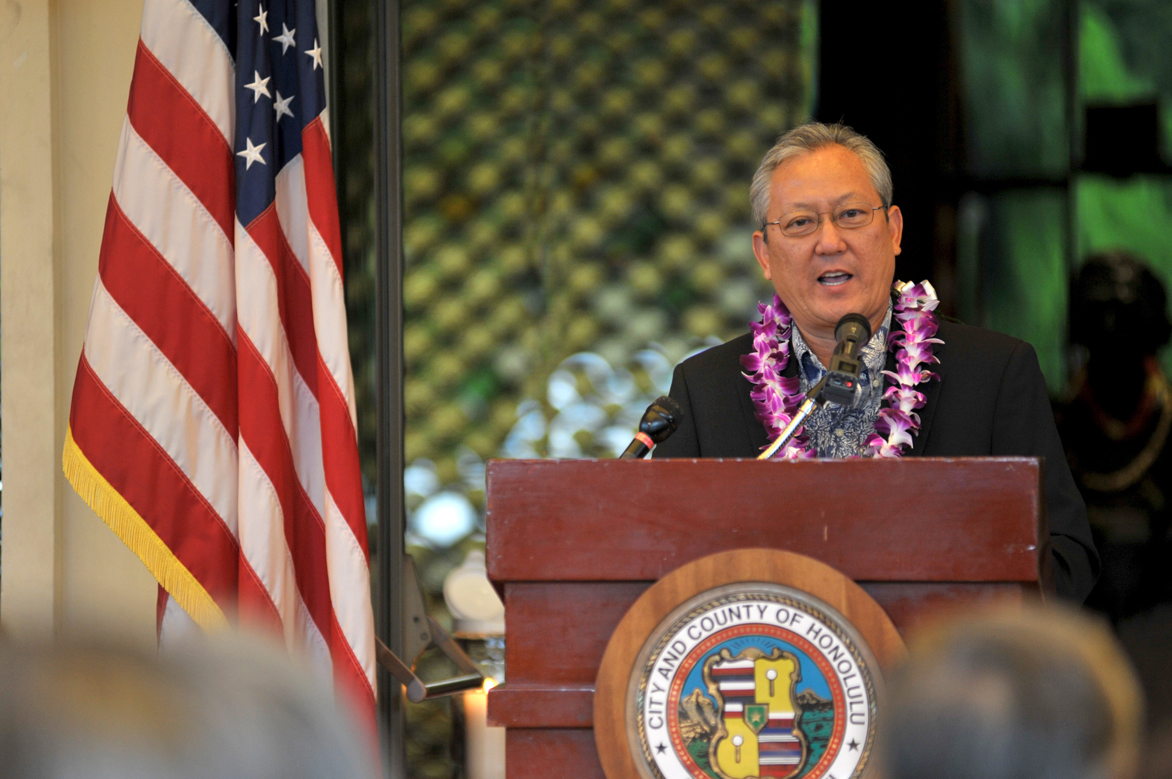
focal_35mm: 220
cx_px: 589
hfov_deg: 9.4
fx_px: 7156
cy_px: 434
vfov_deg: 6.2
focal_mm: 185
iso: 500
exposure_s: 1/100
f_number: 2.8
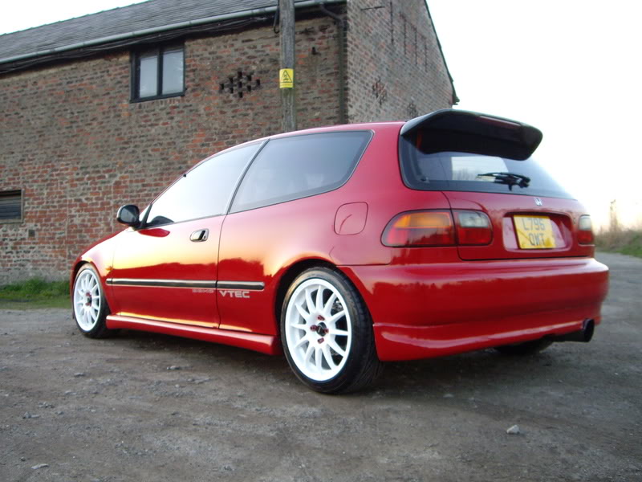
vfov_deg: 37.7
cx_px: 321
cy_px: 241
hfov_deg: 49.0
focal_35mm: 38
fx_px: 705
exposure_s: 1/60
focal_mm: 6.2
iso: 200
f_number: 2.7
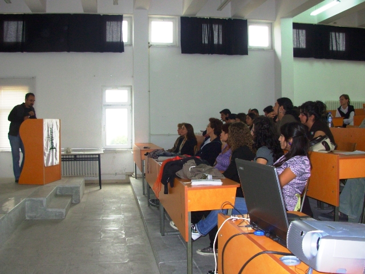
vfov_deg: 37.7
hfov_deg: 49.0
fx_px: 401
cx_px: 182
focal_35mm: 38
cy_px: 137
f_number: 2.9
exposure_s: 1/69.8
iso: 109
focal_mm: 6.3
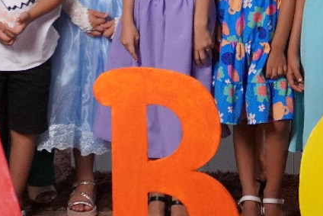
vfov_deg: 10.8
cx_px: 162
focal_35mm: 126
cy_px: -13
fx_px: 1131
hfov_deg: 16.3
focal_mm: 22
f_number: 4
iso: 1600
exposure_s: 1/160
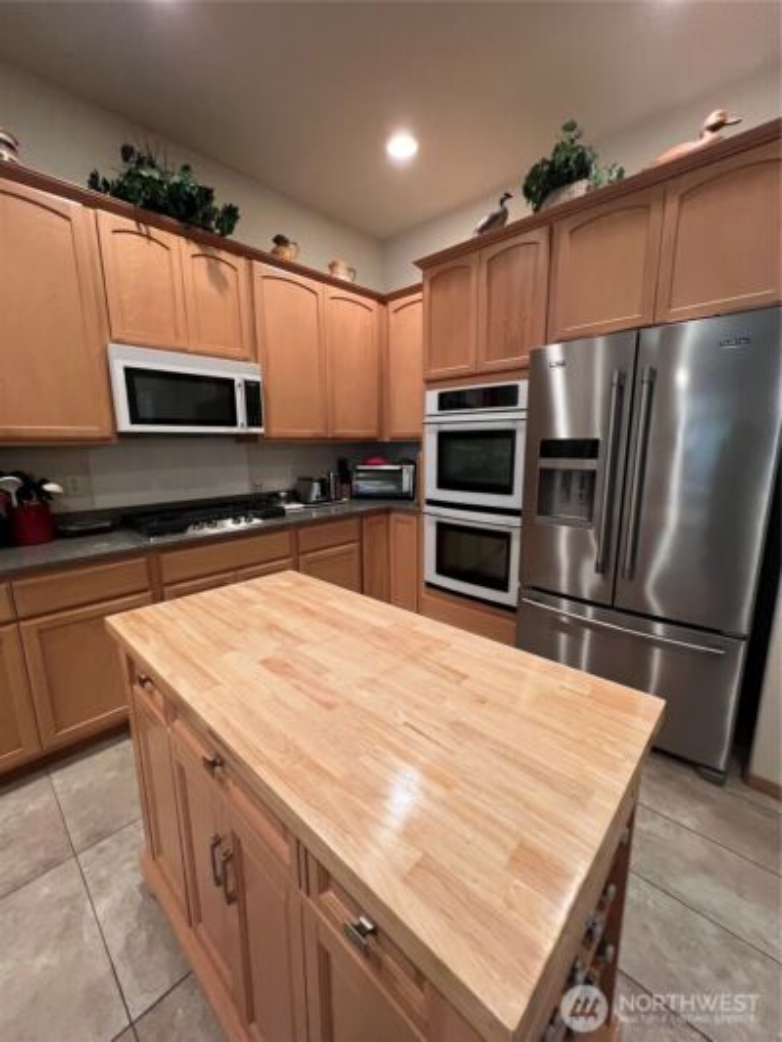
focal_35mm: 13
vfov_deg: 106.2
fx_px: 391
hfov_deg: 89.9
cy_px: 521
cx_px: 391
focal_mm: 1.57
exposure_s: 1/60
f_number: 1.8
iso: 400
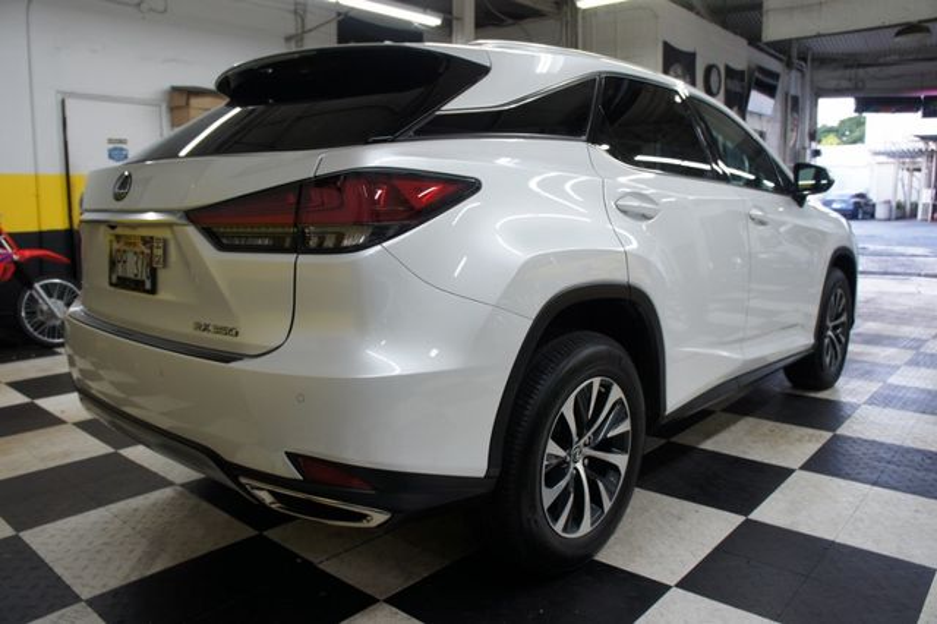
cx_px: 468
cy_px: 312
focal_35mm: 27
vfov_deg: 47.9
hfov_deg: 67.4
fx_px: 702
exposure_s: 1/30
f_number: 4
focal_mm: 18
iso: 200
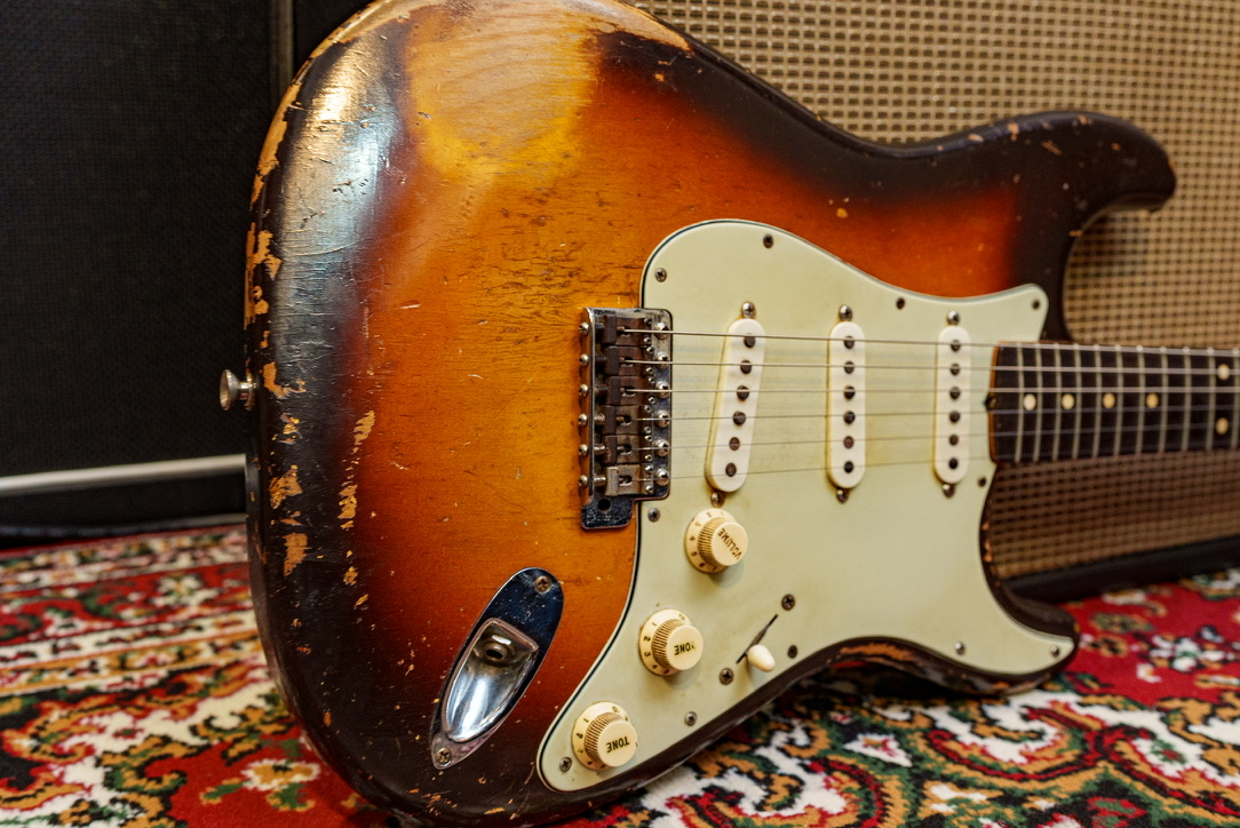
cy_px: 414
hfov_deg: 54.4
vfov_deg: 37.9
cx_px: 620
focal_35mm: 35
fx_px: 1206
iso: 2000
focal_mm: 35
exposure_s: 1/40
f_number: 5
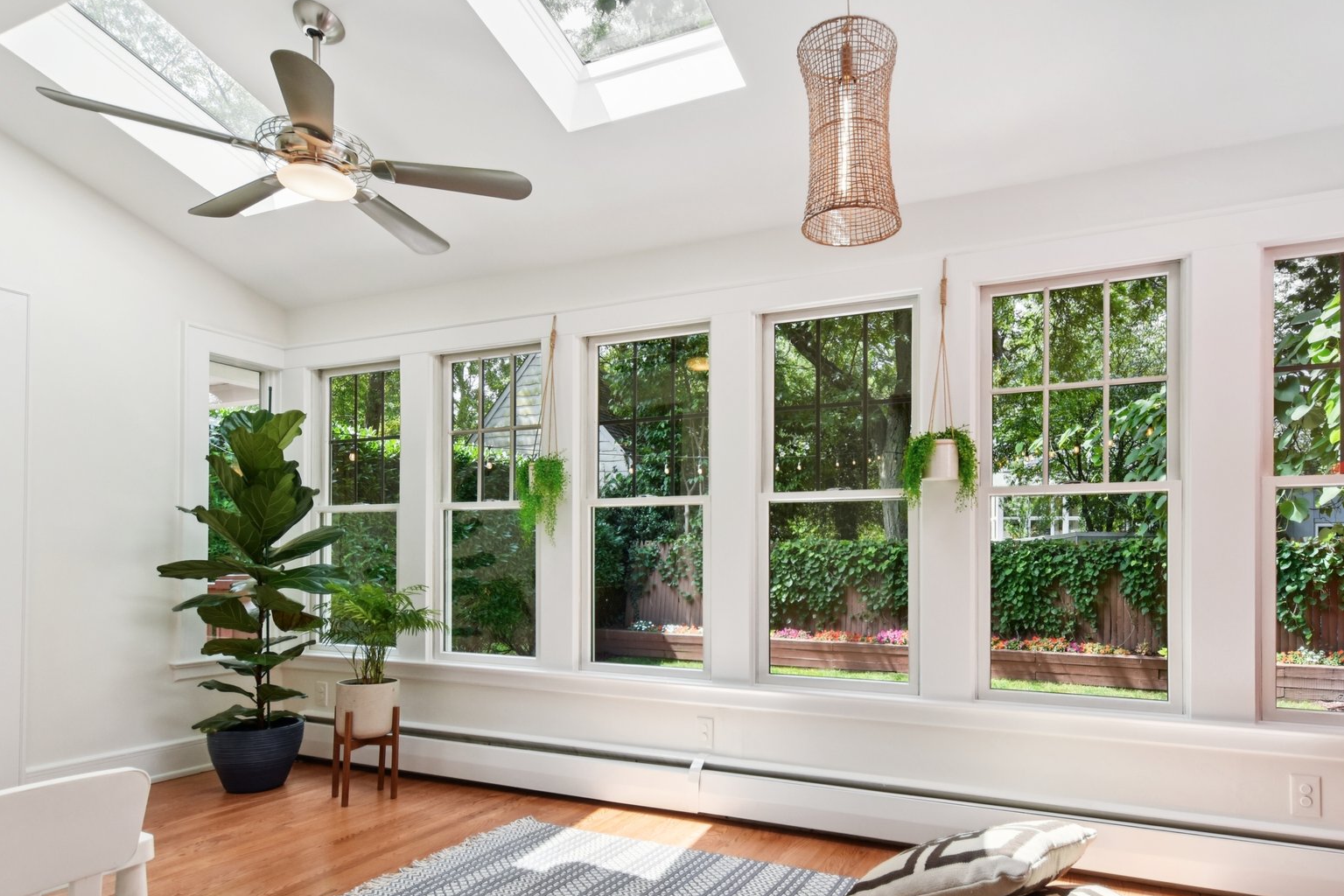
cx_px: 782
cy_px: 562
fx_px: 747
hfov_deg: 83.3
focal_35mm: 20
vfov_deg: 61.1
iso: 500
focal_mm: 10
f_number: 7.1
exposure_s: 1/200
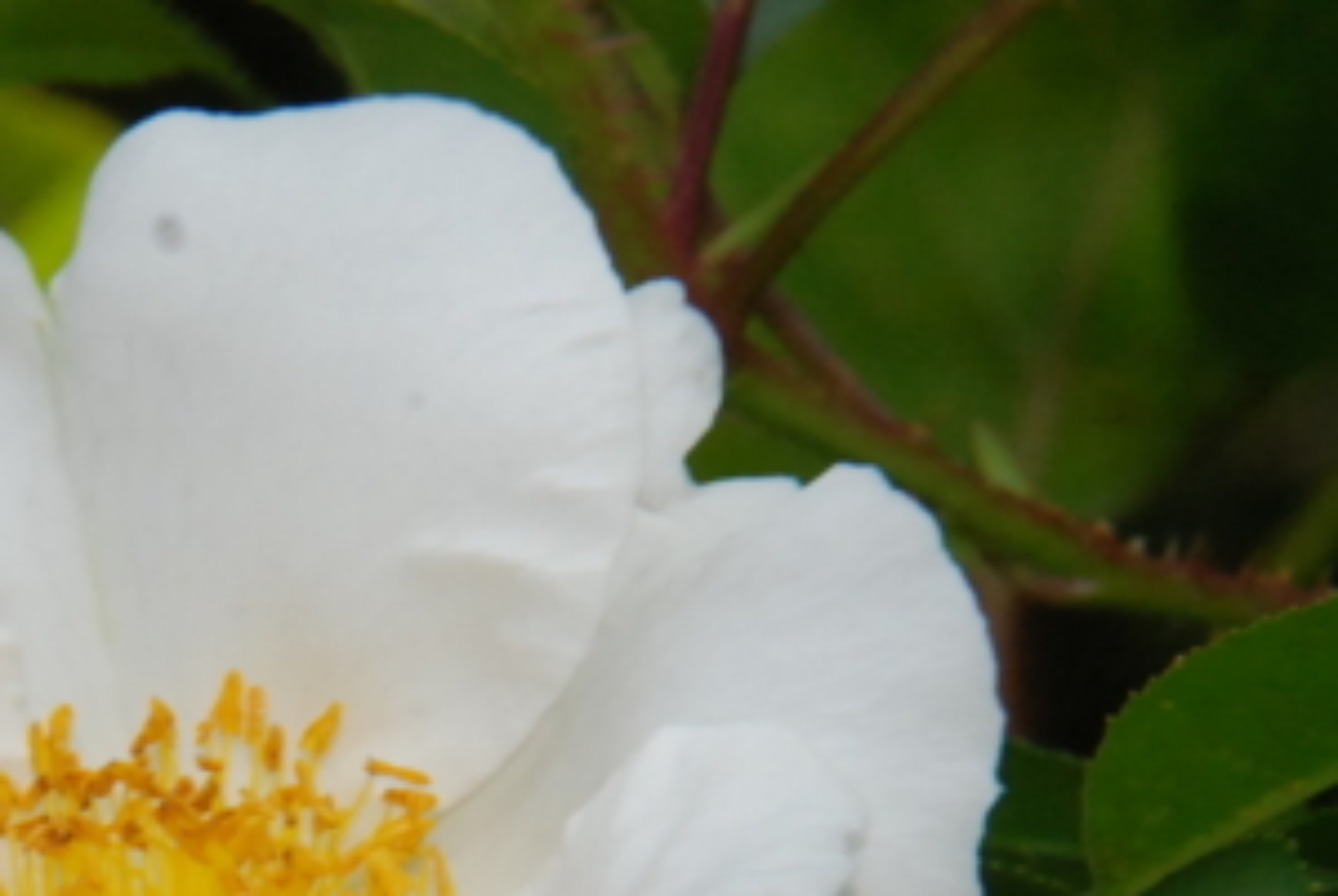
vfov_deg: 1.3
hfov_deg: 1.9
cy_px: 865
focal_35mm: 1080
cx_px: 223
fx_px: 40199
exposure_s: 1/200
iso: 800
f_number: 25
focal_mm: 270
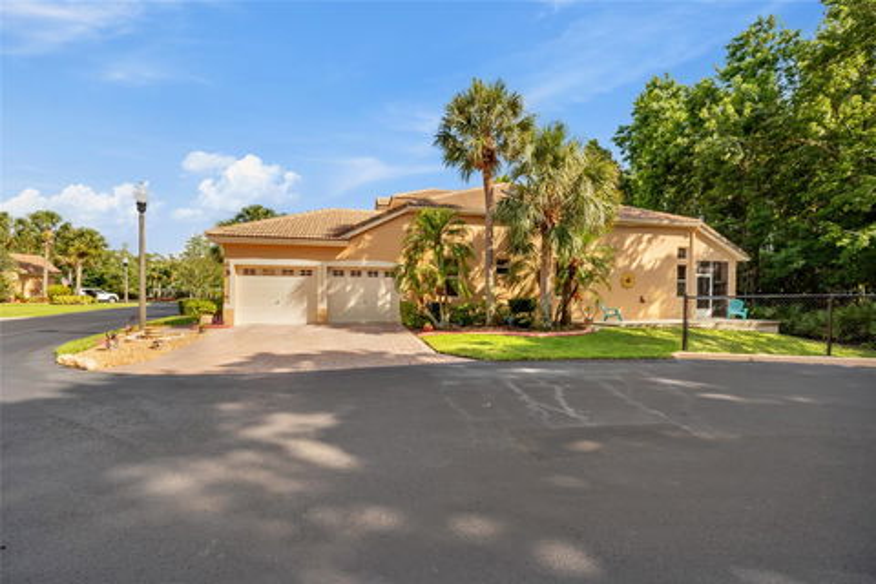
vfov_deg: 81.2
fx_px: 341
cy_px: 292
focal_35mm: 14
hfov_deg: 104.3
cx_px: 438
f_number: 6.3
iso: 250
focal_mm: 14
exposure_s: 1/500
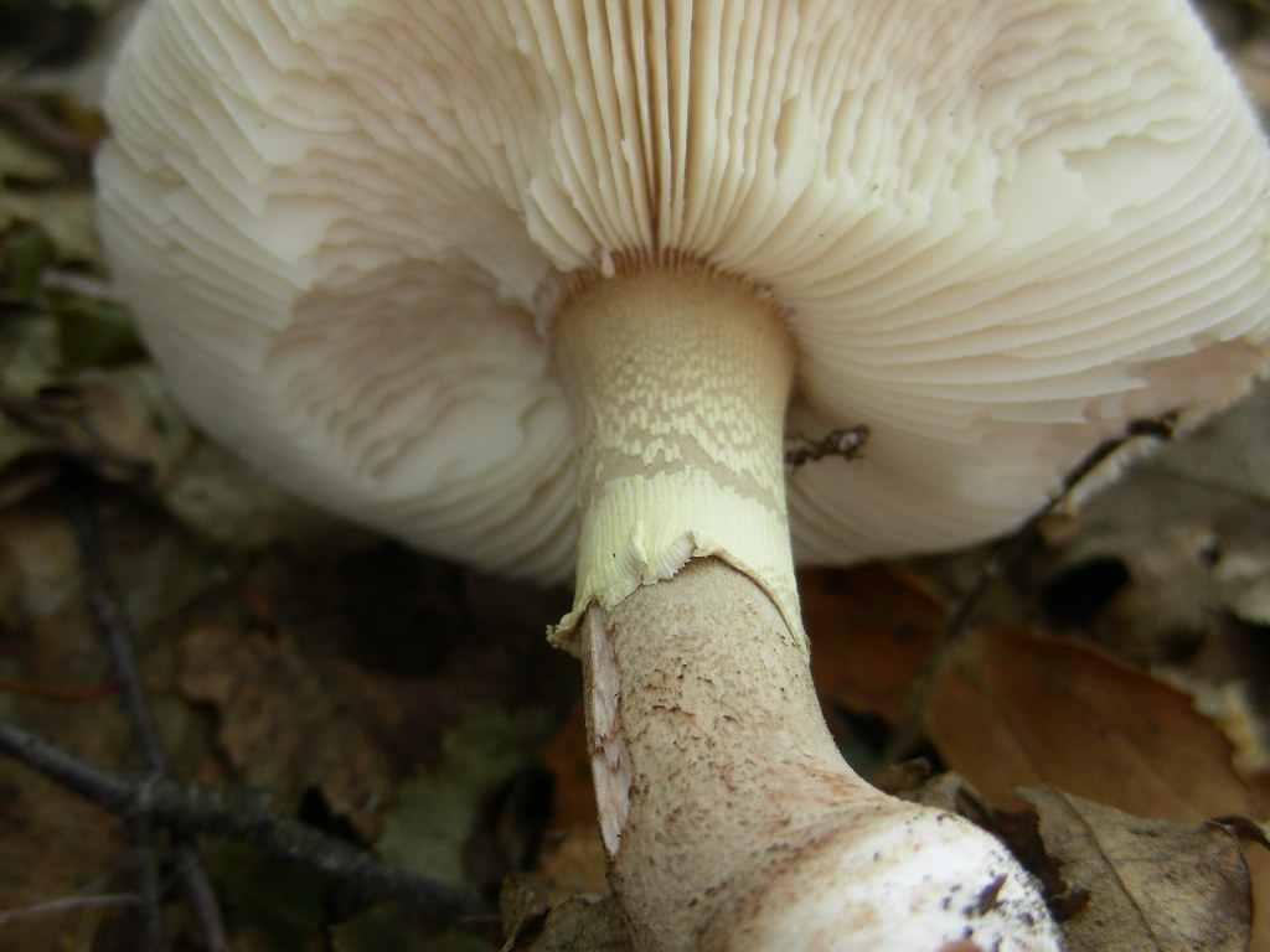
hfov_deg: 27.8
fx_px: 2568
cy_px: 476
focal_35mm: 70
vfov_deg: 21.0
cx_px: 635
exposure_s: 1/13.3
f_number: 3.5
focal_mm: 11.7
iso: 50
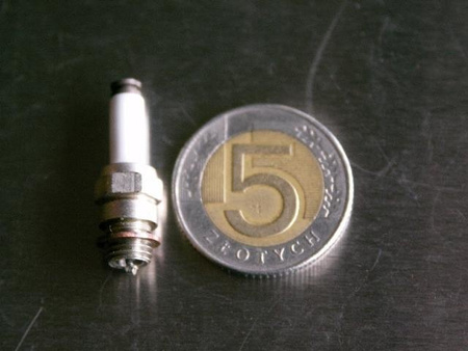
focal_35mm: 200
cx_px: 234
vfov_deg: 7.4
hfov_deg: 9.9
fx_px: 2705
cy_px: 176
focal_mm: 50.8
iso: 200
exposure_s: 1/40
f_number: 3.5
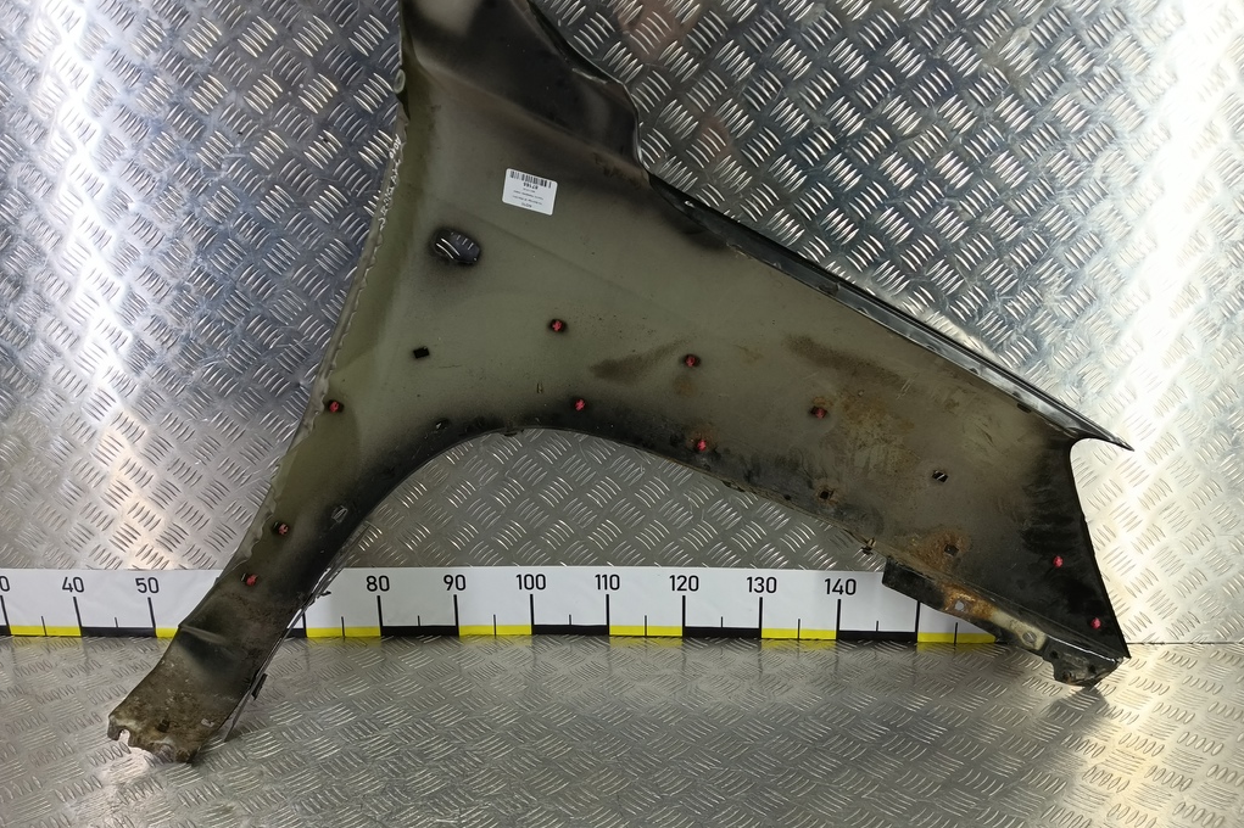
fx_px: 829
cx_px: 623
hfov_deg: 73.8
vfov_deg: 53.1
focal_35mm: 24
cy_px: 397
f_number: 1.6
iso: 133
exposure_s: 1/50
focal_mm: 4.11
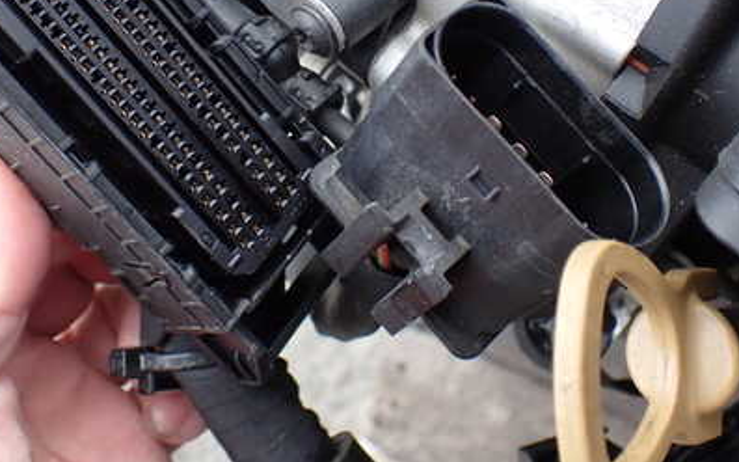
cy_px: 95
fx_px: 967
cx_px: 352
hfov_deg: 41.8
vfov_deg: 26.4
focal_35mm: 48
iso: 160
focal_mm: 5.4
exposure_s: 1/125
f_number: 2.3
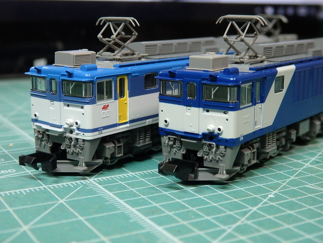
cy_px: 122
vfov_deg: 27.0
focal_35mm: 54
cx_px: 162
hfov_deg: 35.5
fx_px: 504
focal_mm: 9.8
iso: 500
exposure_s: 1/50
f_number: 4.1
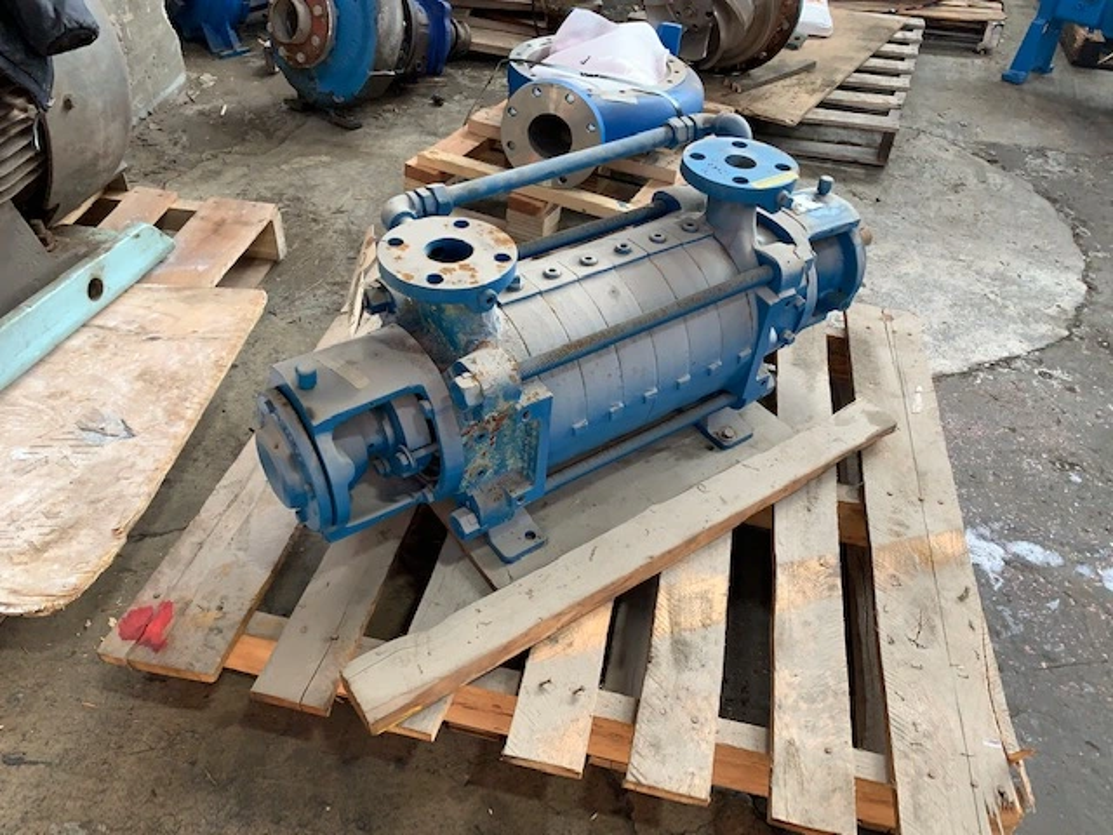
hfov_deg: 67.3
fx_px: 836
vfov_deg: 53.1
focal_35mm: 26
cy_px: 418
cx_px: 556
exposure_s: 1/99
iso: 100
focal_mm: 4.25
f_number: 1.8
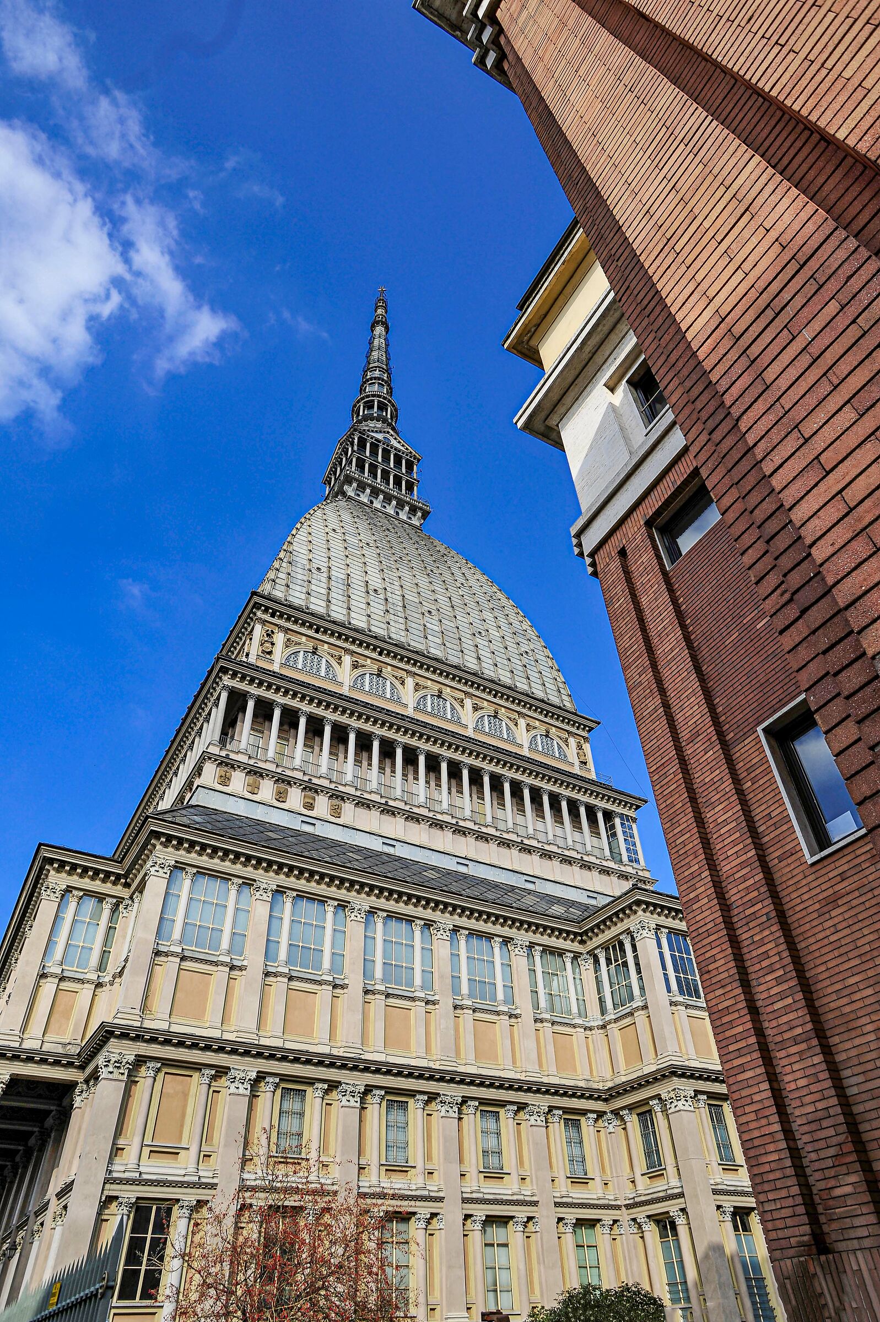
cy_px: 661
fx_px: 734
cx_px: 440
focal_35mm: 20
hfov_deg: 61.9
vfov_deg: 84.0
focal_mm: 20
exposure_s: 1/250
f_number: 11
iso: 250
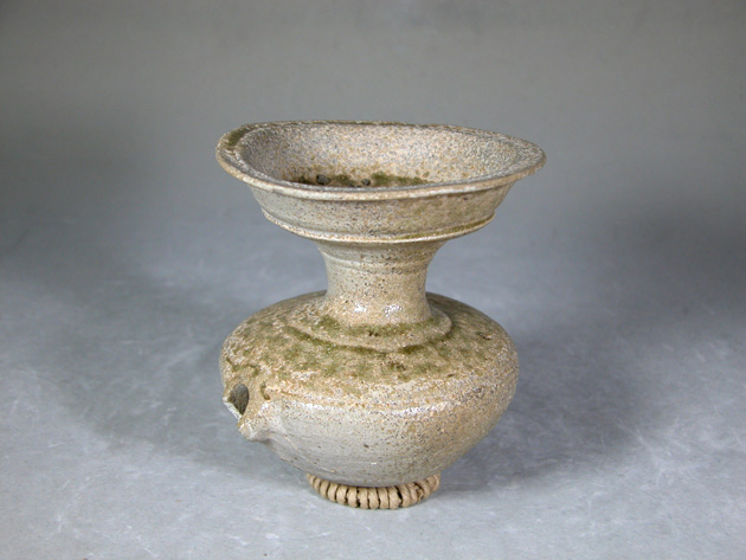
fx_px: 1164
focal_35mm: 54
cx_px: 373
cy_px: 280
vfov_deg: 27.1
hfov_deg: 35.5
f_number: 3.1
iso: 100
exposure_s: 1/32.6
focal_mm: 13.7
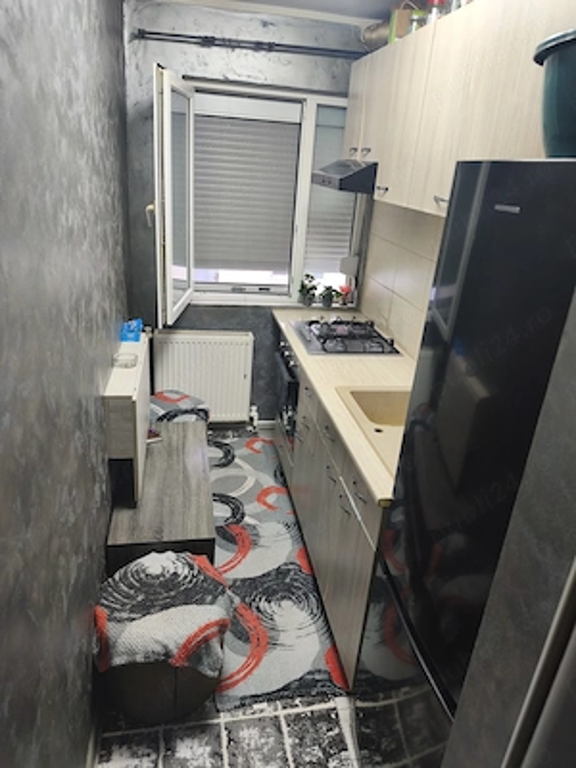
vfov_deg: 73.9
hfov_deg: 58.9
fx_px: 510
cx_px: 288
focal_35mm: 23
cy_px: 384
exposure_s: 1/50
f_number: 1.65
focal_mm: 6.18
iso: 320
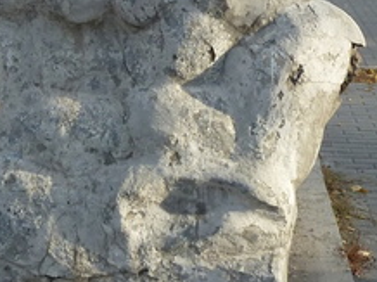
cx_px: 85
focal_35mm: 91
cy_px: -42
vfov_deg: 15.7
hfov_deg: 21.3
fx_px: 990
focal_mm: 4.1
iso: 80
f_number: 4
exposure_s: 1/160
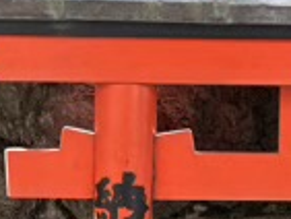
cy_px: 379
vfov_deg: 10.9
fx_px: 1085
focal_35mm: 129
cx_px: 264
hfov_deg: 15.1
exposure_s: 1/121
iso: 50
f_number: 1.6
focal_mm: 5.96
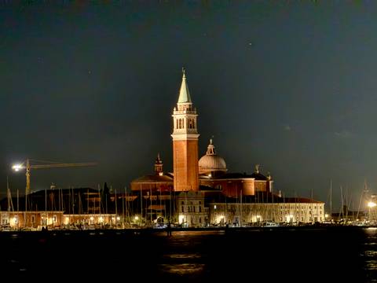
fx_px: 1307
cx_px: 188
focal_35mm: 120
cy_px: 142
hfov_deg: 16.4
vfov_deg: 12.3
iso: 2500
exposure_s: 1/2
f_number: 2.8
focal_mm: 15.66
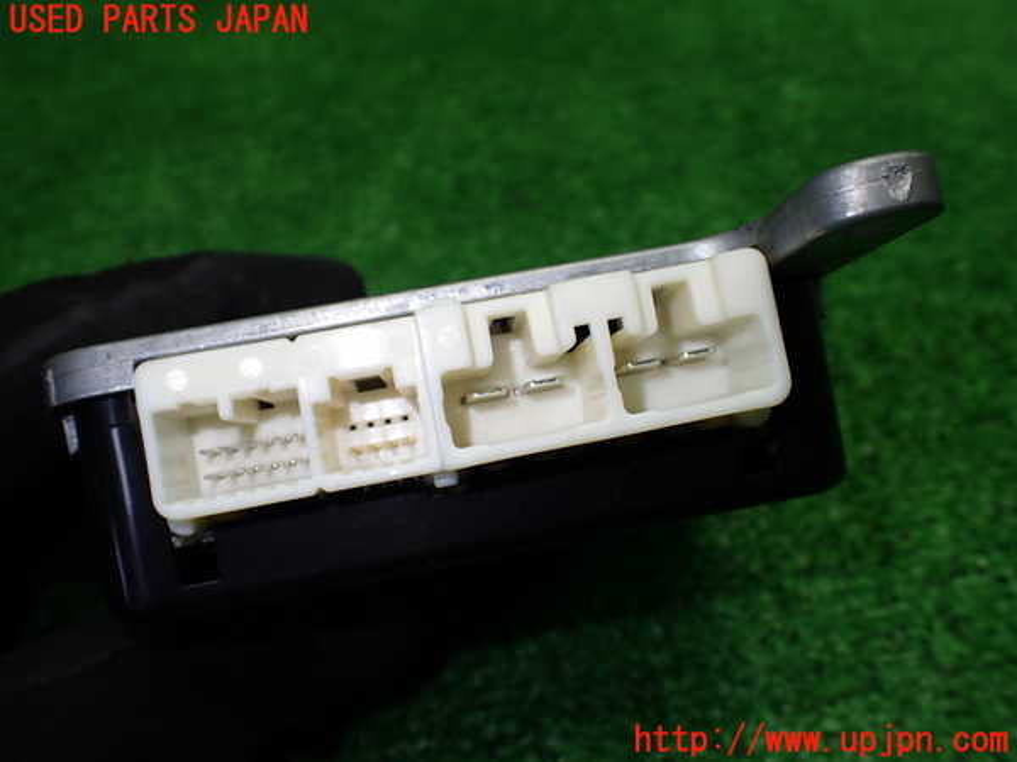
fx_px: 881
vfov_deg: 46.8
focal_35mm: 30
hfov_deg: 60.0
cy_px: 381
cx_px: 508
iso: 125
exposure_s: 1/125
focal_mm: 5.4
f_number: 2.3
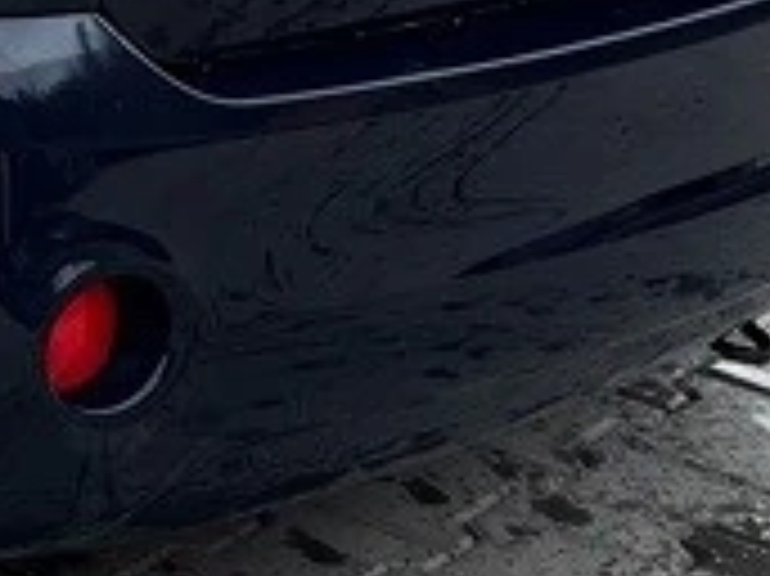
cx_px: -639
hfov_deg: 11.9
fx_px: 3379
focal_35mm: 152
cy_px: -396
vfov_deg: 9.4
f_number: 1.6
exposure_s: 1/121
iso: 40
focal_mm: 5.96
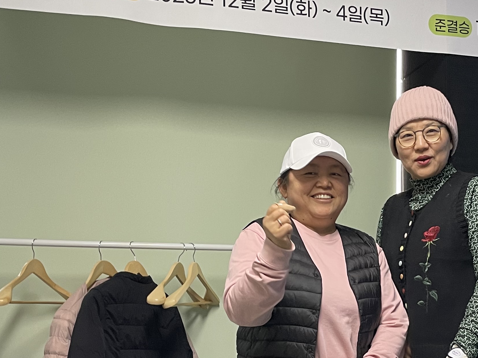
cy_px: 344
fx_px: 870
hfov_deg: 29.9
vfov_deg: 22.5
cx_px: 388
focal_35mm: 63
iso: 200
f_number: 1.6
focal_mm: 4.2
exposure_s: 1/60
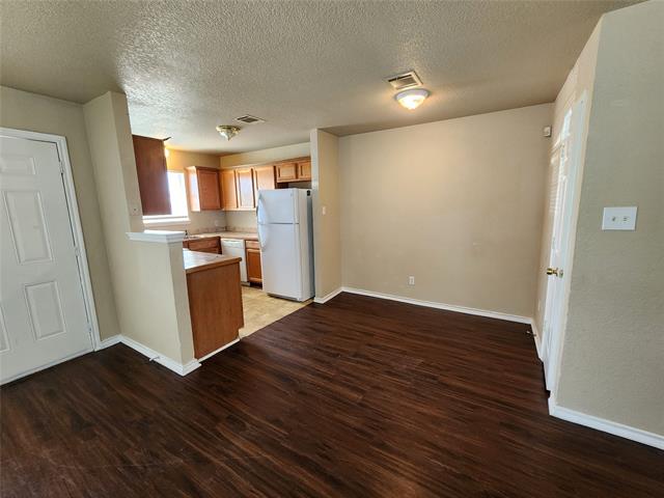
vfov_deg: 89.9
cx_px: 332
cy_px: 249
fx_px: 249
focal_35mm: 13
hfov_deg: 106.2
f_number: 2.2
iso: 320
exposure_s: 1/60
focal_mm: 2.2
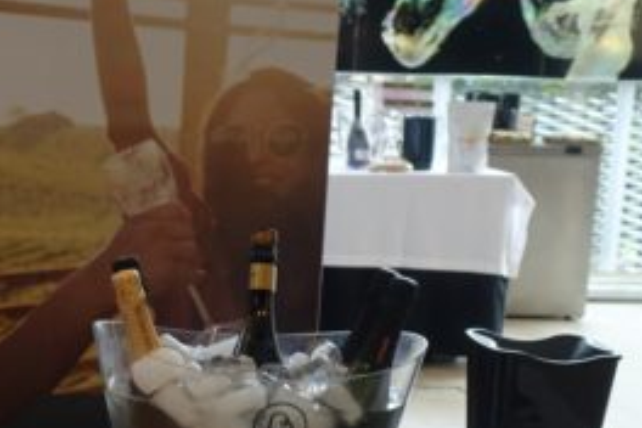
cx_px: -22
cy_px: 426
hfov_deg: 19.5
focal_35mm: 101
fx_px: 1801
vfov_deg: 13.4
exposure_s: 1/40
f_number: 2.8
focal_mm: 13.65
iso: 160
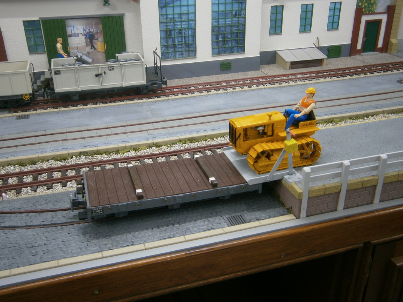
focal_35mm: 36
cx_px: 202
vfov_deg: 39.6
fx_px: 419
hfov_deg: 51.4
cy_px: 151
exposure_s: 1/10
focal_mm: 6.4
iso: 125
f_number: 3.1
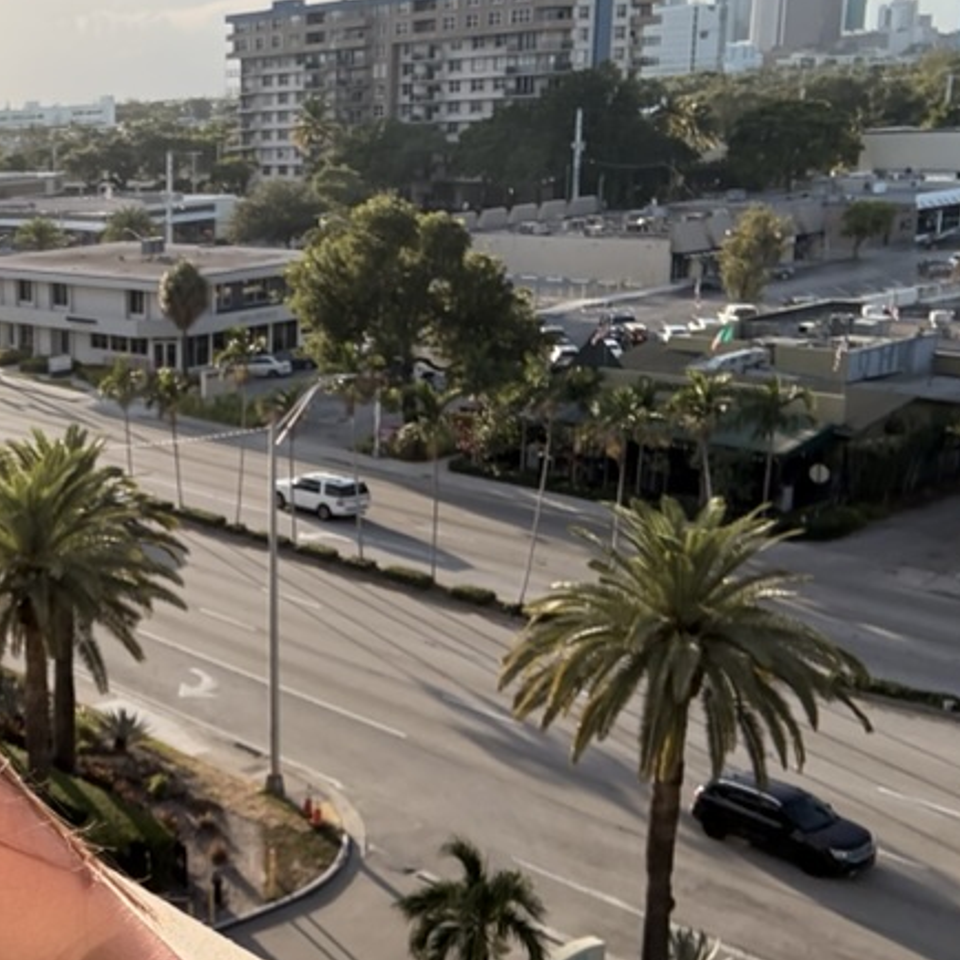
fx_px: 1506
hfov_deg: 31.7
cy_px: 535
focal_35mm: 48
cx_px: -71
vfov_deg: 35.3
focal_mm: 2.69
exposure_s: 1/761
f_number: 1.9
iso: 40
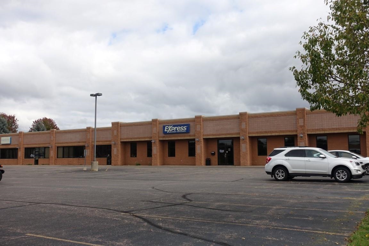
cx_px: 184
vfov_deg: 36.9
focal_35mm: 36
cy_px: 123
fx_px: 369
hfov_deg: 53.1
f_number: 4
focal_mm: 13.34
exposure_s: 1/800
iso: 125
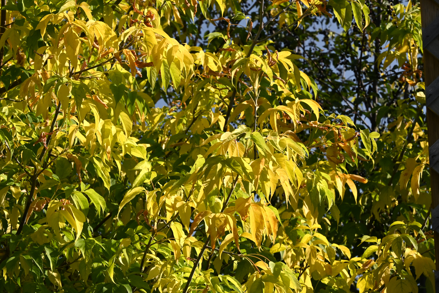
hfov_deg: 13.4
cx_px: 220
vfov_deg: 9.0
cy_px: 146
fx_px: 1866
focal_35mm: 153
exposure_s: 1/1250
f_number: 11
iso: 500
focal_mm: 102
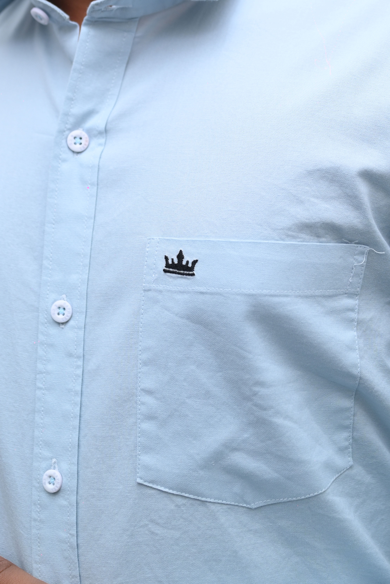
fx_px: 812
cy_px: 292
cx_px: 195
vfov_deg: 39.6
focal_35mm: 50
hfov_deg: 27.0
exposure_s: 1/160
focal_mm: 50
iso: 200
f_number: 3.2
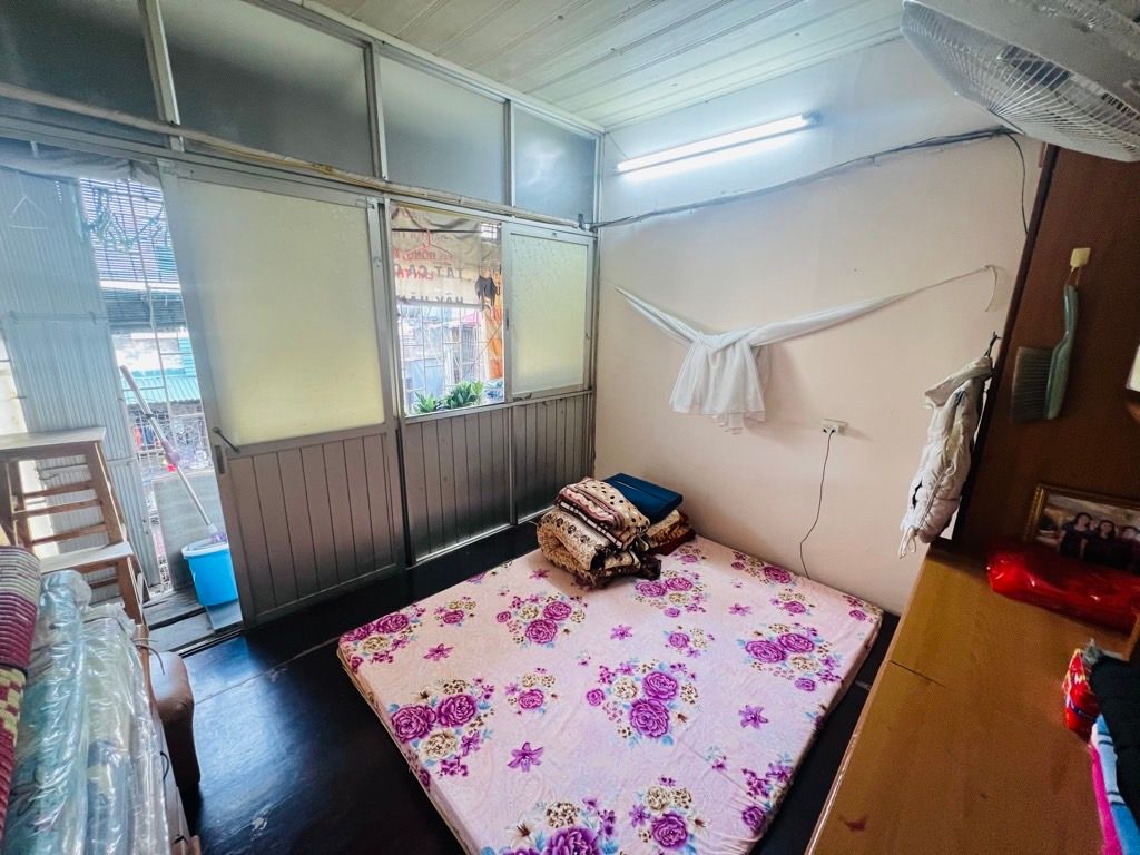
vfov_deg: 89.9
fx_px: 428
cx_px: 570
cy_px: 428
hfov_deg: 106.2
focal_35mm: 13
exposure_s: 1/65
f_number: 1.8
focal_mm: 1.57
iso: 250
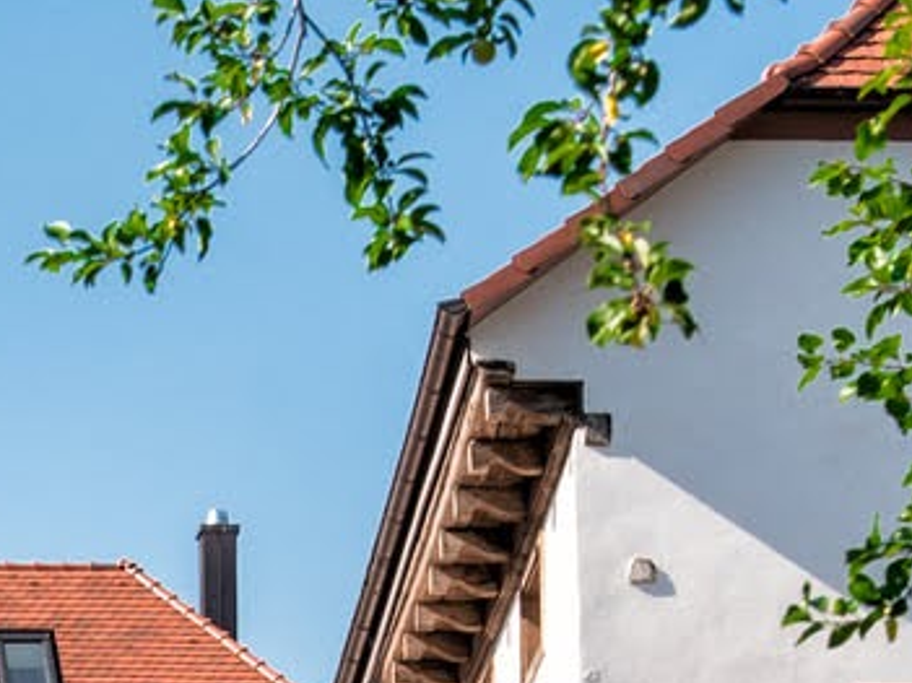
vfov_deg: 6.4
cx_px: -205
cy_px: 1252
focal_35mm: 228
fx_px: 6005
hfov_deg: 8.6
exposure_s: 1/320
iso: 200
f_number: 9
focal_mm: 42
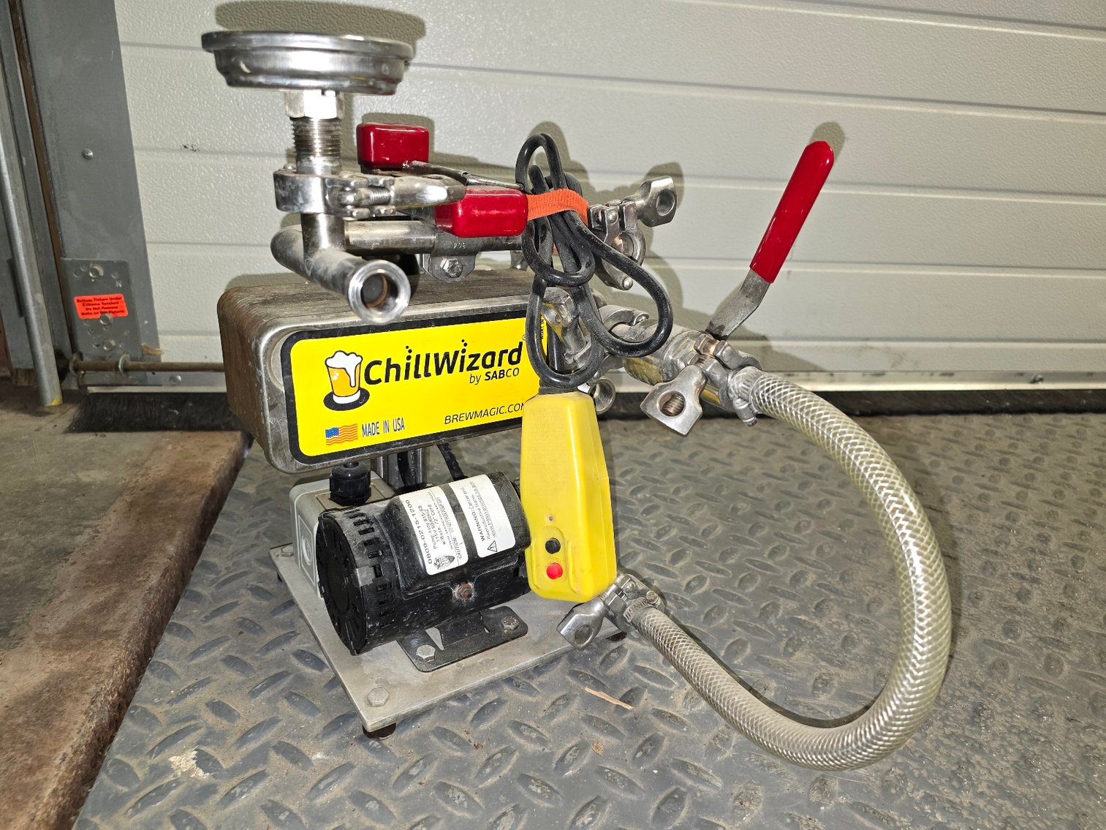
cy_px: 415
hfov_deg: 73.9
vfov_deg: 58.9
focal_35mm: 23
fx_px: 735
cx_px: 553
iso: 200
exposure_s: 1/15
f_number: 1.7
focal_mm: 6.3
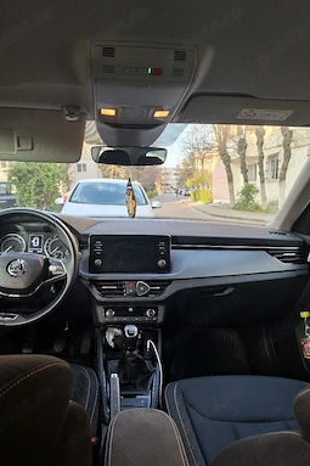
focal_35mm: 25
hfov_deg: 51.1
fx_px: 323
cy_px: 241
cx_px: 131
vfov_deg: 71.5
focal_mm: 5.54
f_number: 1.8
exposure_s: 1/100
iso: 125
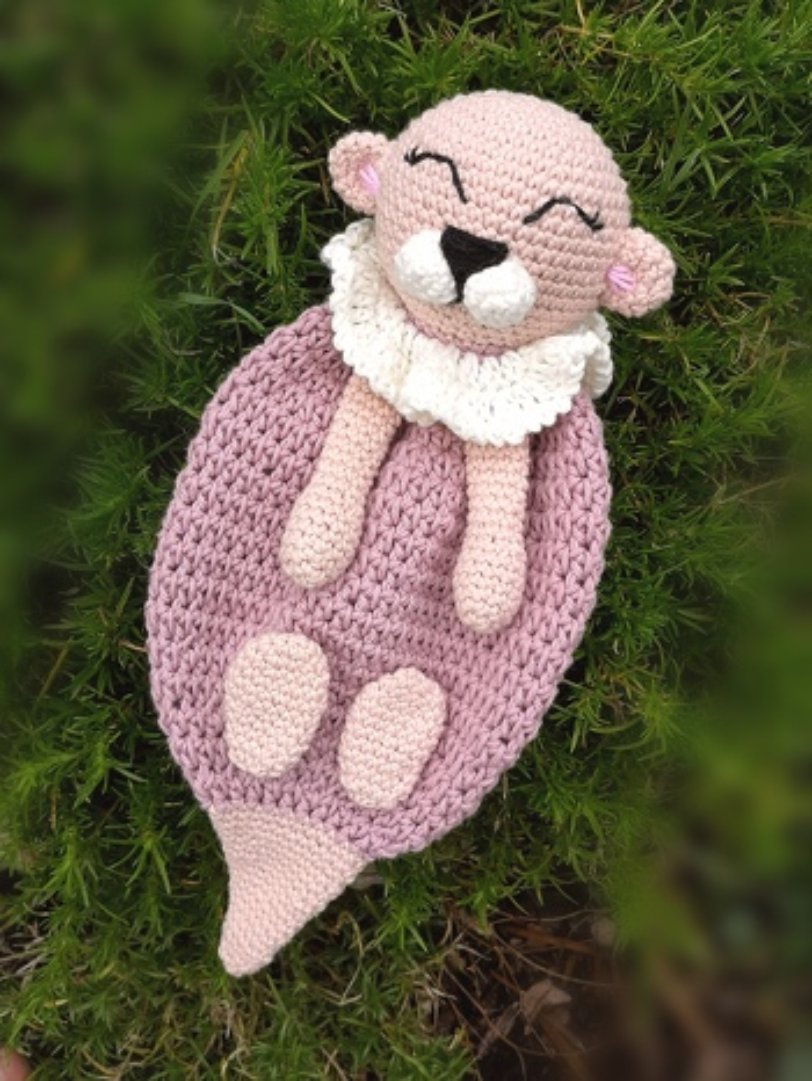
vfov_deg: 58.3
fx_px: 969
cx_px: 406
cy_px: 540
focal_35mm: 31
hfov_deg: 45.5
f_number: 1.8
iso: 50
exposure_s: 1/861
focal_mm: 5.58
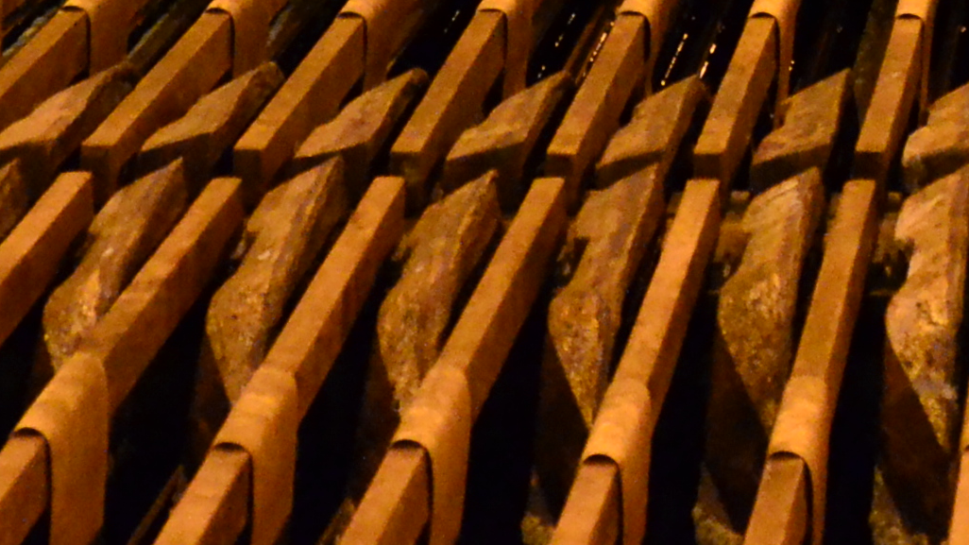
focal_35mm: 127
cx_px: 1325
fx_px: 3263
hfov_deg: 15.9
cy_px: -789
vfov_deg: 8.6
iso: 3200
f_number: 3.5
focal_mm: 18
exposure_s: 1/100
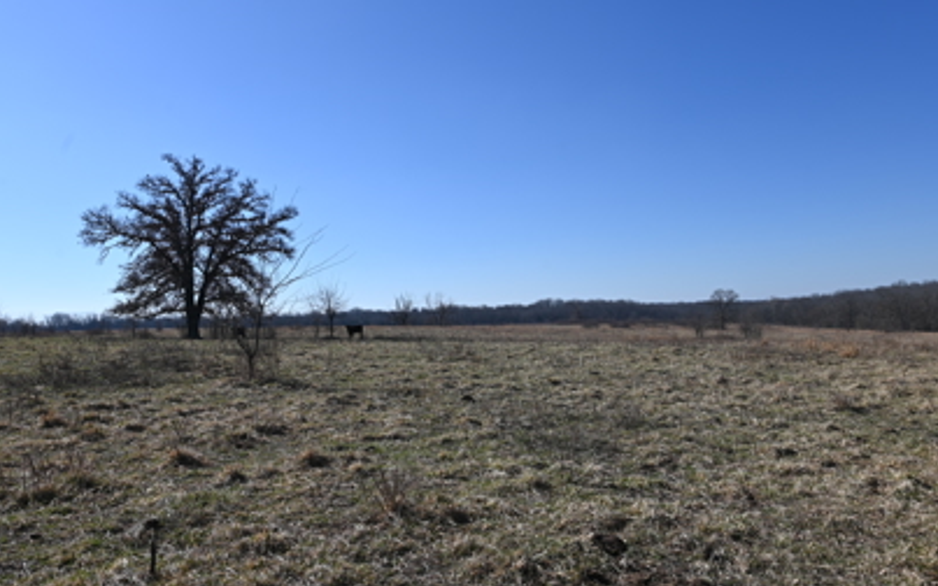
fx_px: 639
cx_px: 517
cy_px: 303
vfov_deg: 49.3
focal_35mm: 25
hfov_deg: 72.3
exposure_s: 1/500
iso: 100
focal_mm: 22
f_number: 8
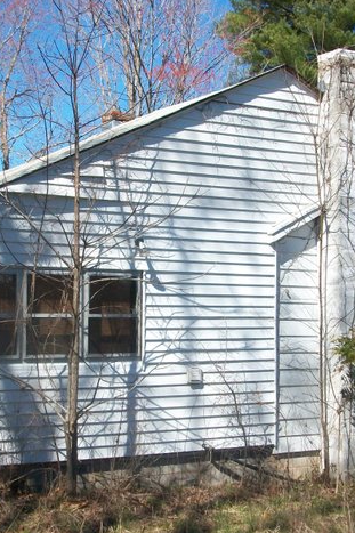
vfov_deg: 33.9
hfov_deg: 23.0
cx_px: 179
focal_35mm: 59
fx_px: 873
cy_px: 265
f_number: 6.3
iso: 80
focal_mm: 7.1
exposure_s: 1/250
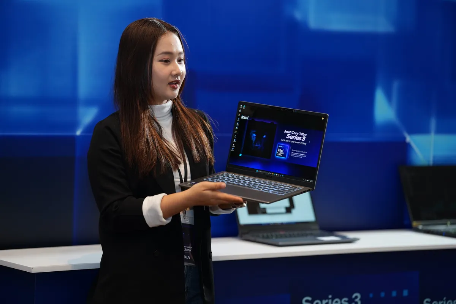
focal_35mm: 100
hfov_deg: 20.4
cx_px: 228
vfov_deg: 13.7
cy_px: 152
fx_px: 1267
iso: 250
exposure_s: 1/100
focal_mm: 100
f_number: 2
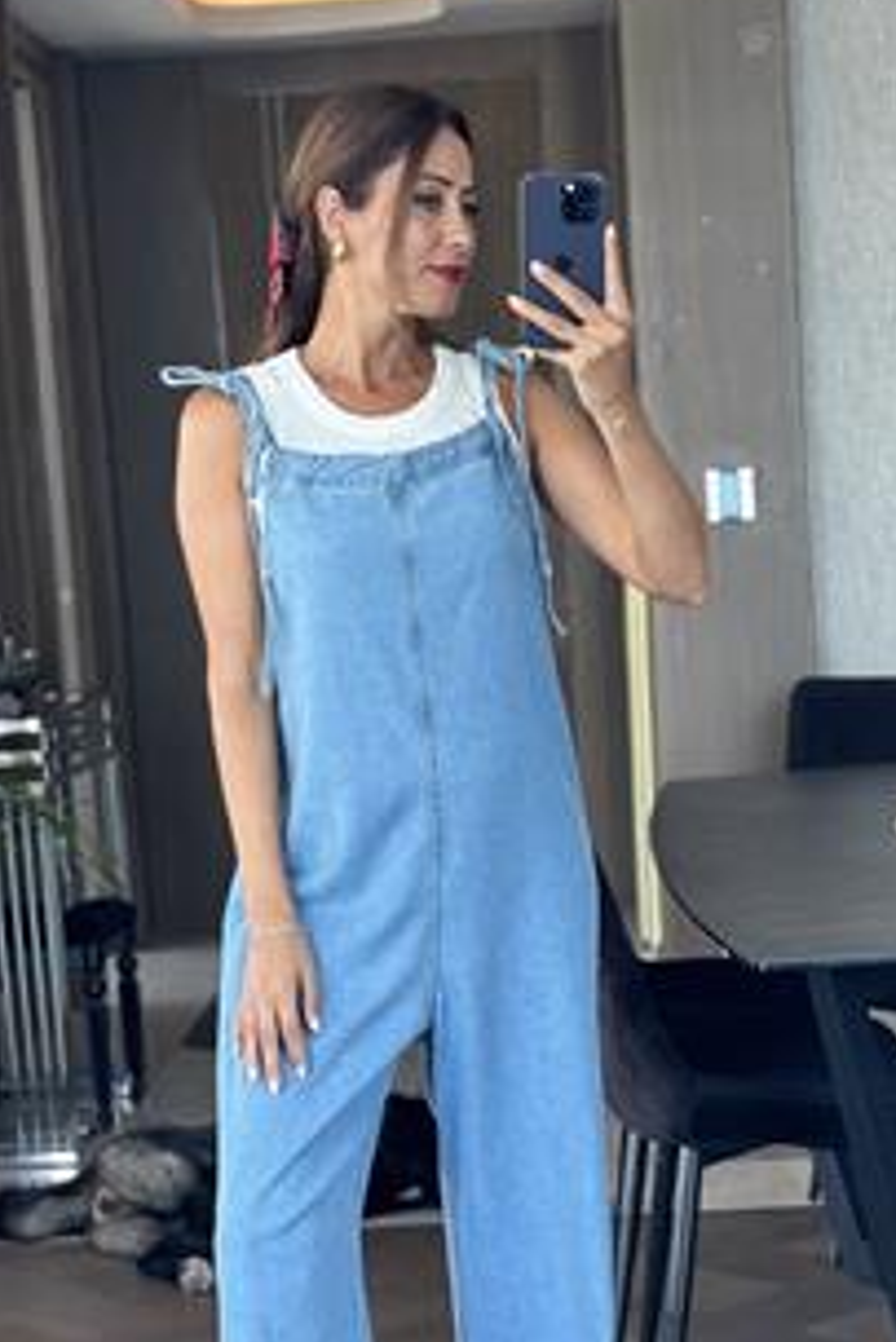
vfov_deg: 24.3
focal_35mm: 83
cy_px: 909
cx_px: 410
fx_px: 3095
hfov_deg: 16.5
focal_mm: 6.86
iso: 125
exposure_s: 1/86
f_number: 1.78
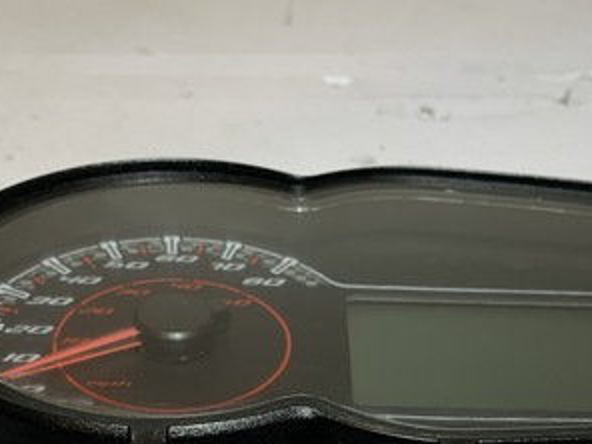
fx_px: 1146
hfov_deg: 28.9
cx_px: 350
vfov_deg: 21.0
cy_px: 477
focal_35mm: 67
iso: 40
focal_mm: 4.25
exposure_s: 1/121
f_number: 1.8
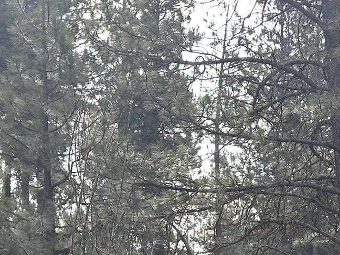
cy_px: 358
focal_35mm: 138
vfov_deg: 10.5
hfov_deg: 13.9
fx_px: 1355
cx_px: 405
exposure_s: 1/321
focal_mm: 6.86
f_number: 1.78
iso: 64
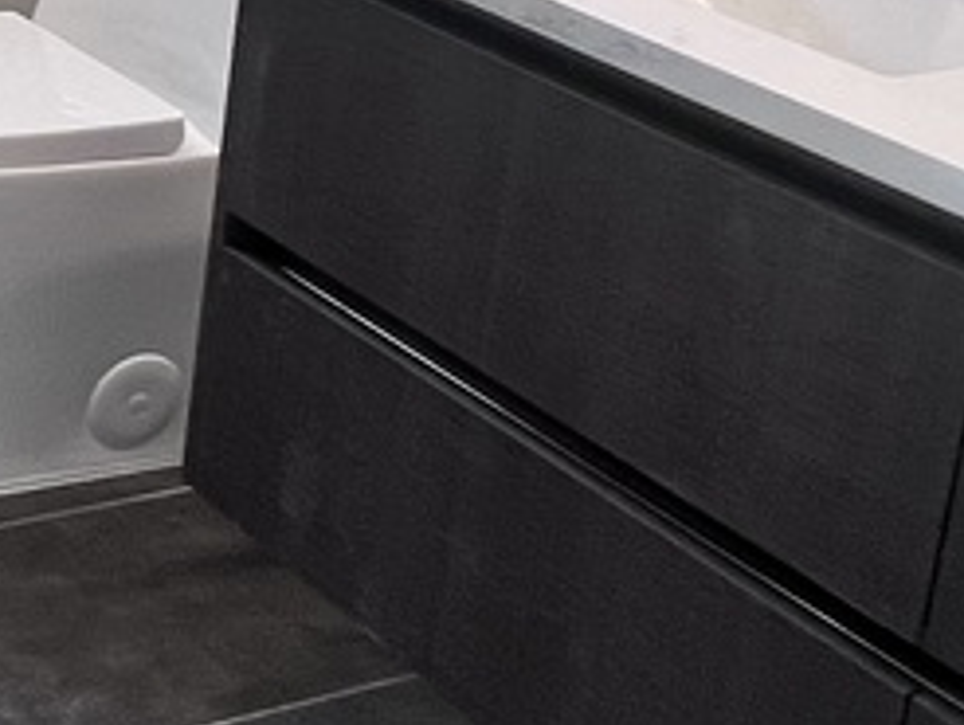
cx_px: -404
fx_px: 2119
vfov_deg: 18.1
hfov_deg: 22.1
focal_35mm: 76
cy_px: -216
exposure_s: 1/120
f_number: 1.8
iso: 200
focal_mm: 1.57
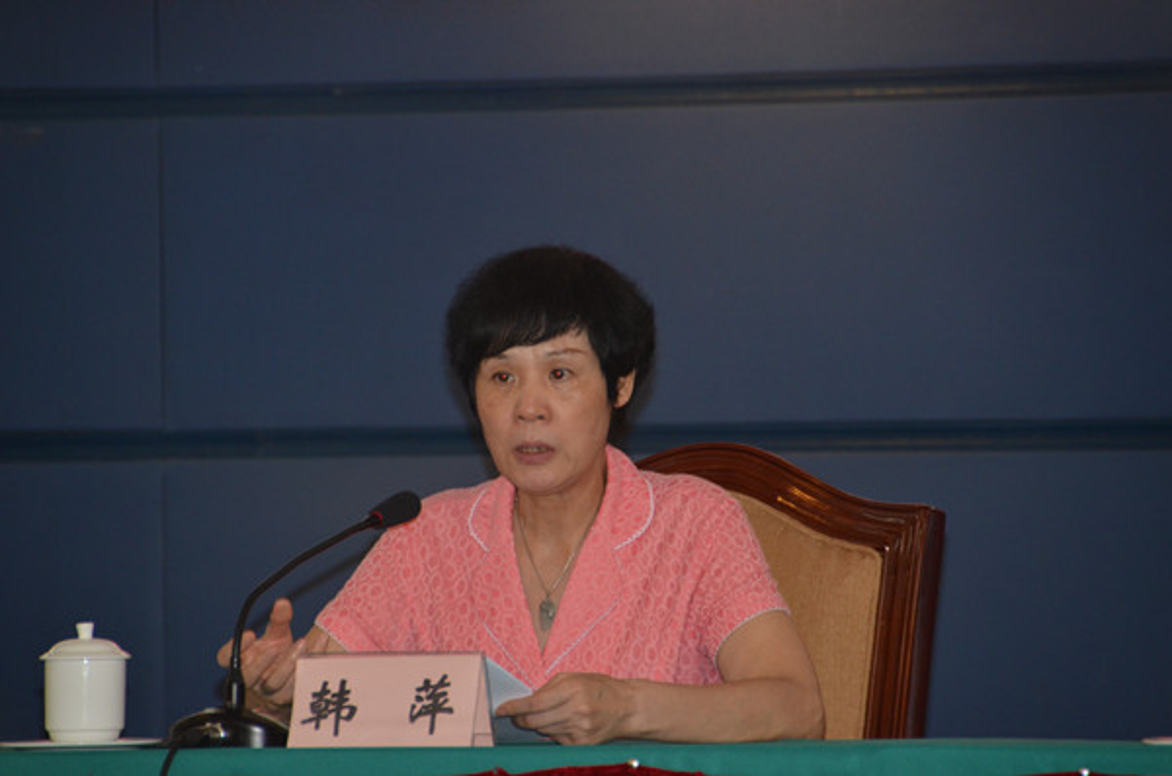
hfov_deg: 6.9
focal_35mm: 300
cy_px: 388
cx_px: 586
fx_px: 9743
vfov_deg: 4.6
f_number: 5.6
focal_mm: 200
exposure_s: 1/60
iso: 800
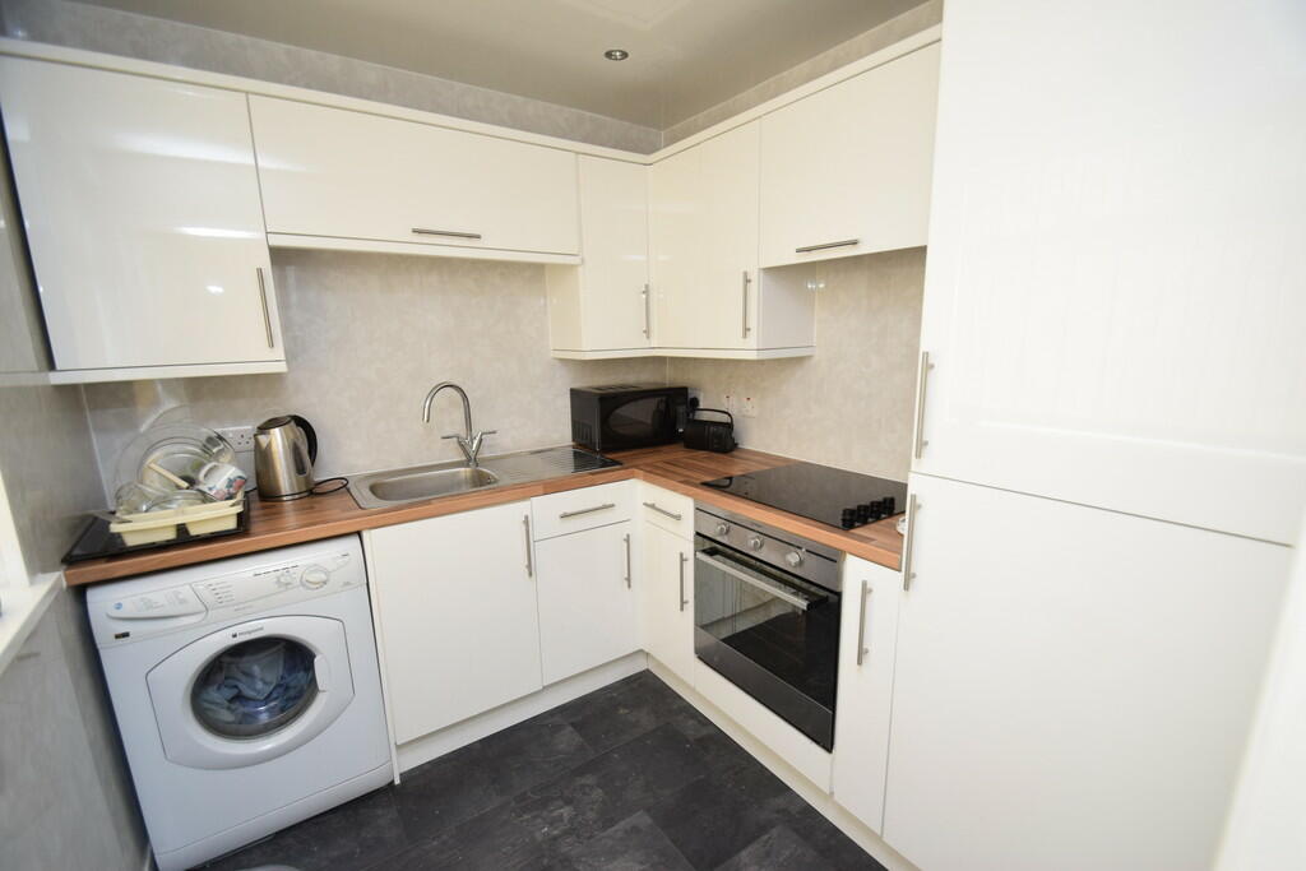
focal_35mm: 15
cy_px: 436
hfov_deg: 100.4
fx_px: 544
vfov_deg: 77.3
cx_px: 653
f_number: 5
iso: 800
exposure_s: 1/100
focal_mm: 10
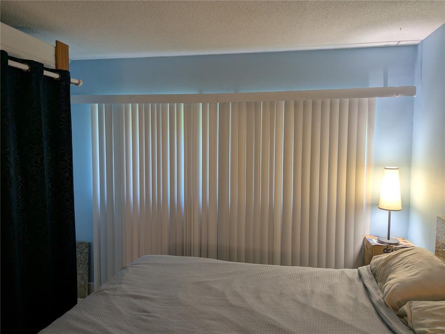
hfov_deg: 69.4
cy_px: 167
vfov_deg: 54.9
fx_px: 321
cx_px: 222
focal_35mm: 25
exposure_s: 1/40
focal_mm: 5.43
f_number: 1.89
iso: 77
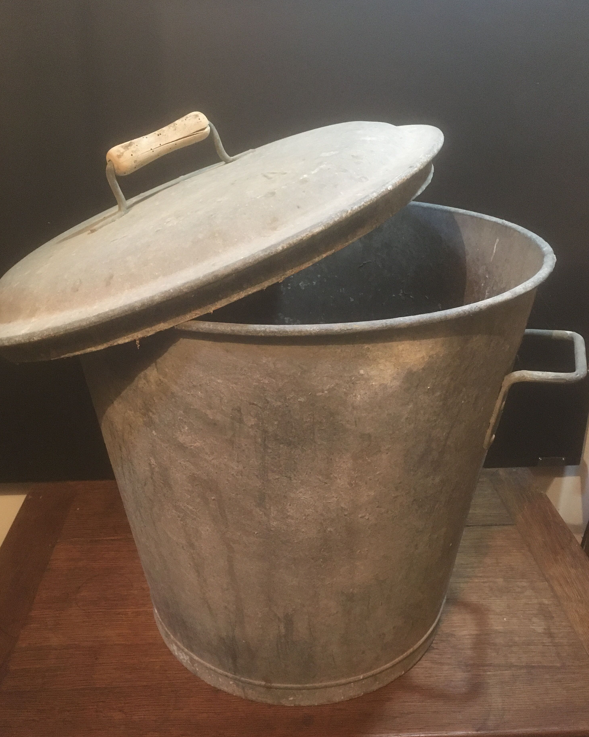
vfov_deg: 57.2
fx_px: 676
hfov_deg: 47.1
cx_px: 291
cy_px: 368
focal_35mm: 31
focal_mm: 4.15
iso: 250
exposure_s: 1/17
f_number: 2.2
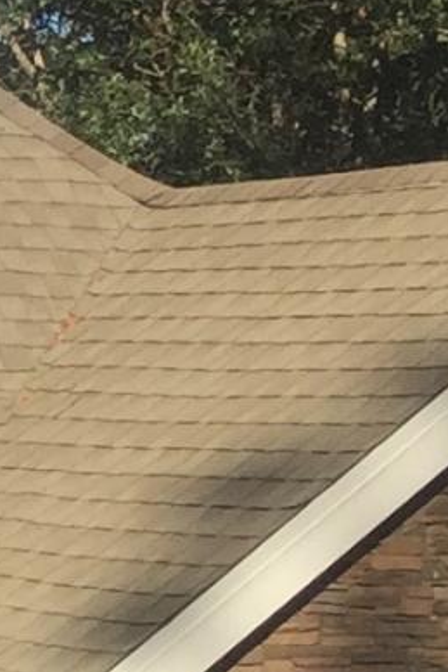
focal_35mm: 233
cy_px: 764
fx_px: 4345
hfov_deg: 5.2
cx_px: -1399
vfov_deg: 8.7
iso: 32
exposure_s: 1/1522
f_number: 2.2
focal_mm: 4.15
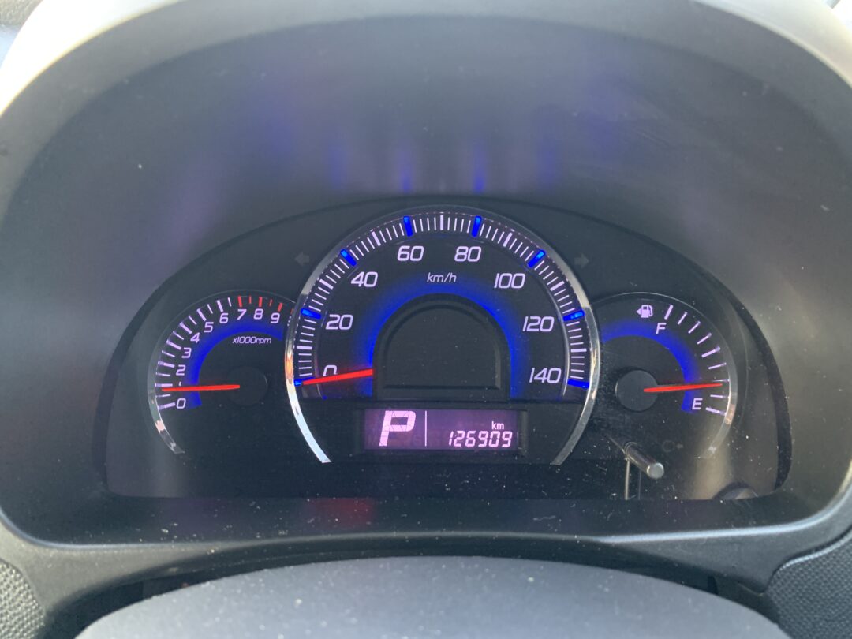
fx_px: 640
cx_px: 426
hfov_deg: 67.3
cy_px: 320
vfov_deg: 53.1
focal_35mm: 26
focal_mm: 4.25
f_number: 1.8
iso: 400
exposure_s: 1/42
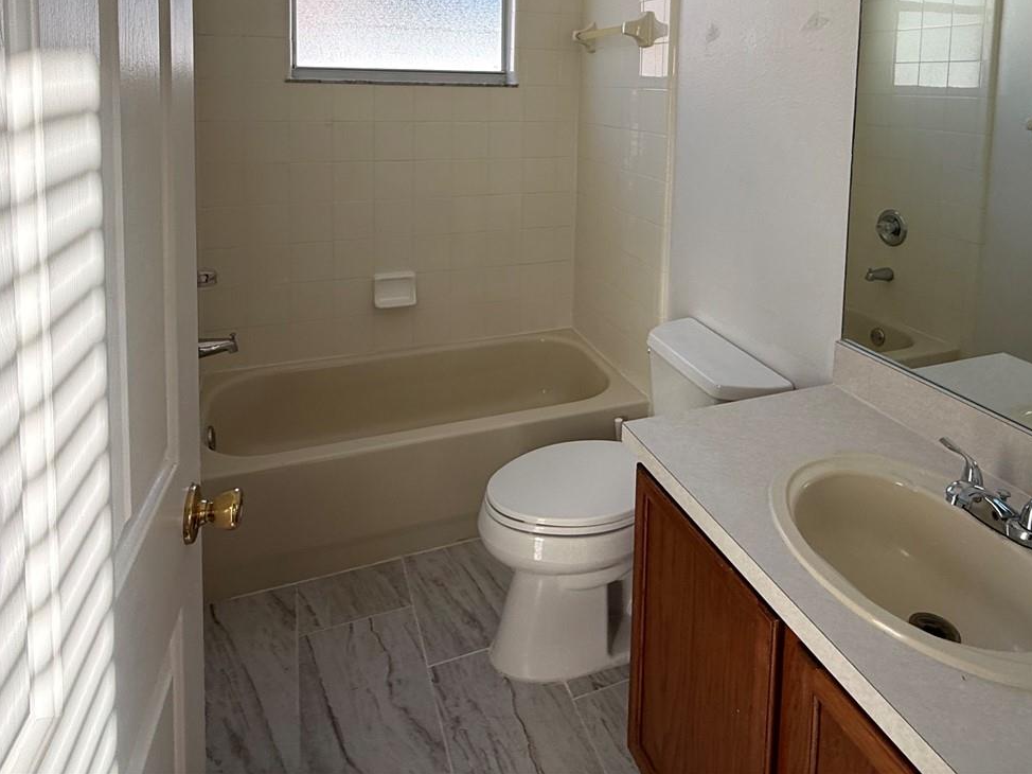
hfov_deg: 73.7
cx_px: 570
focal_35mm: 23
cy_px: 139
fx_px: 686
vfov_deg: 54.2
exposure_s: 1/264
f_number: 2.2
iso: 64
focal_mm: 2.22
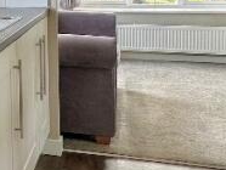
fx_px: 503
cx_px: -101
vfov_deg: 18.6
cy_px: -8
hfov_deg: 21.7
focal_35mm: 77
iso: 64
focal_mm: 2.22
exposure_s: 1/99
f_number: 2.2
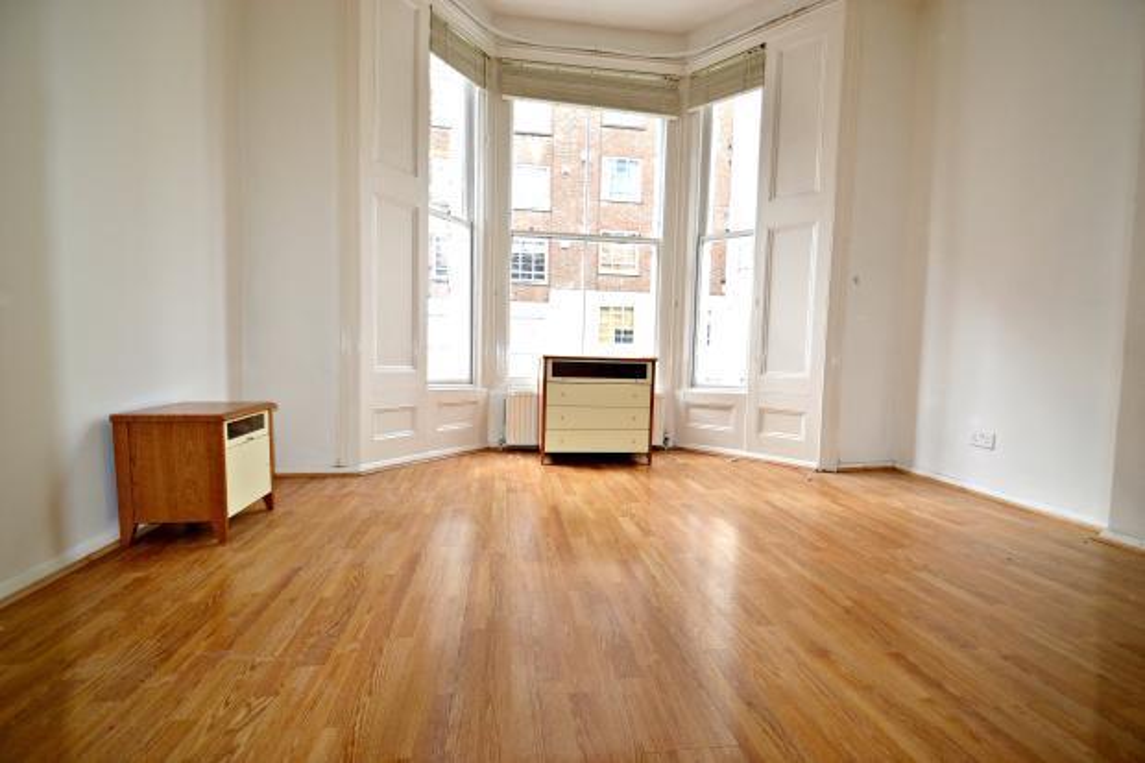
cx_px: 572
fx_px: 477
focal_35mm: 15
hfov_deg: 100.4
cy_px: 382
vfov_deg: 77.3
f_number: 4
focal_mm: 10
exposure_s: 1/125
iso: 180
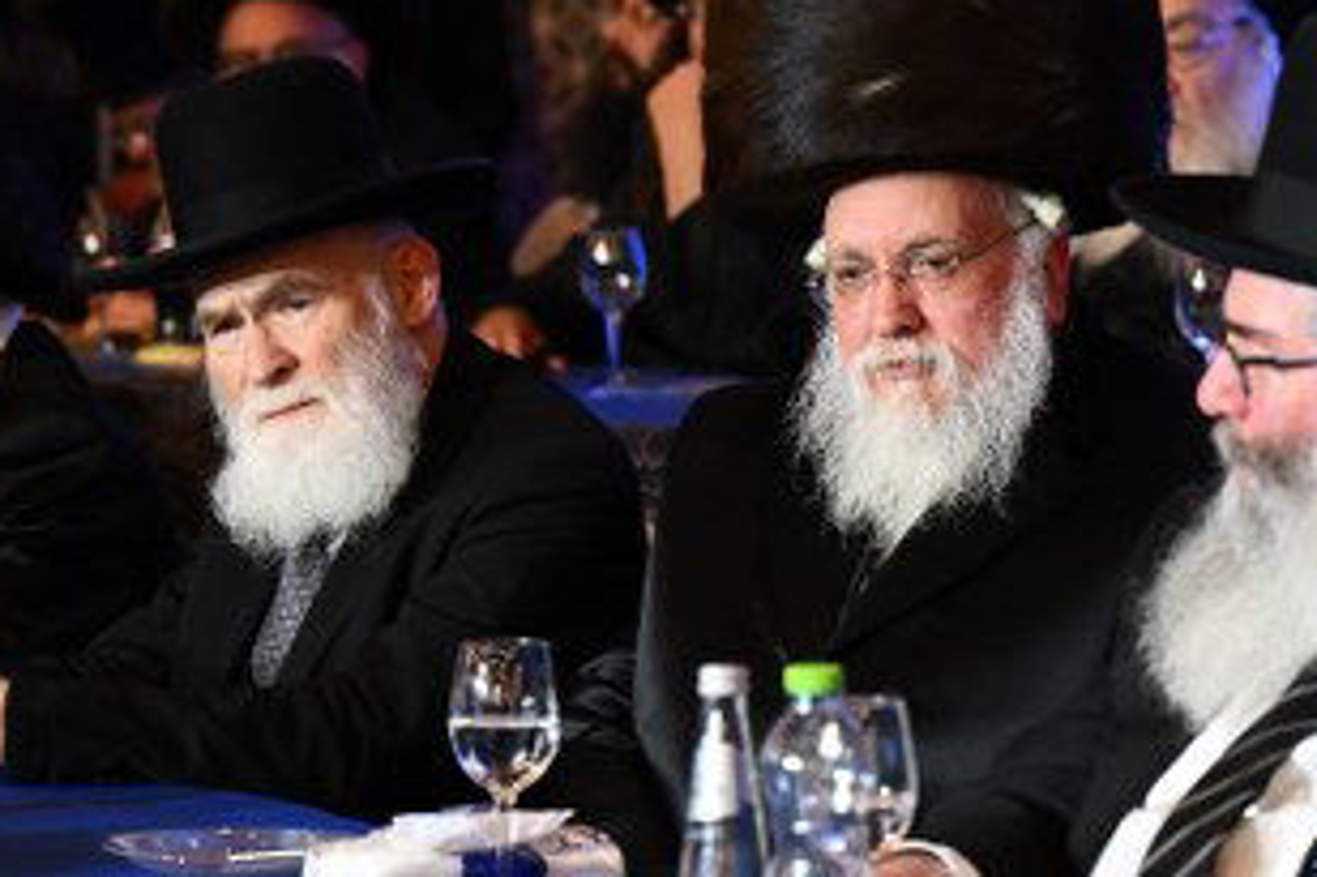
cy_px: 409
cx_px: 911
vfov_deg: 7.5
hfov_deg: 11.3
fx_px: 6654
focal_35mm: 182
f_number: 2.8
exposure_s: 1/125
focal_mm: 70
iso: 2000
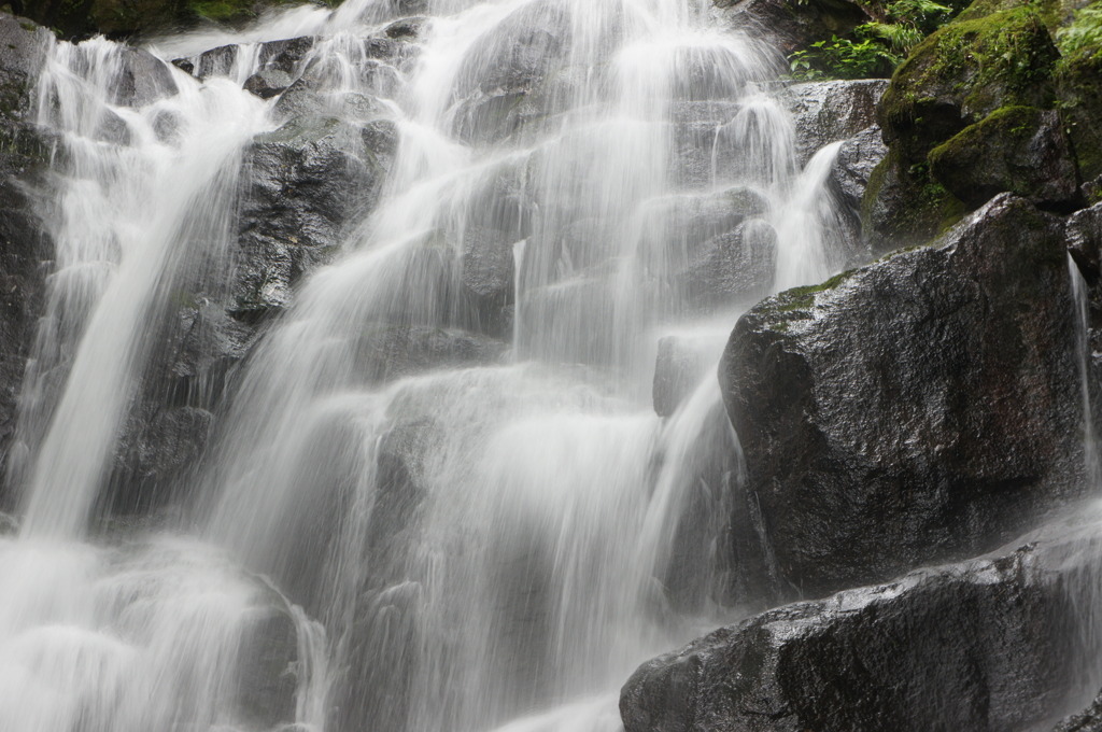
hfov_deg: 24.6
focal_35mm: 82
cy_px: 366
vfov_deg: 16.5
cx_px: 551
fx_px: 2522
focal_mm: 55
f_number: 11
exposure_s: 1/10
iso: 200
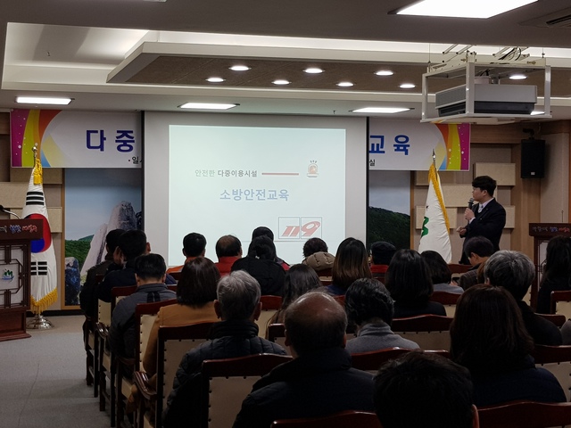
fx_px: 429
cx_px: 286
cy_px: 214
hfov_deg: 67.3
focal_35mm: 26
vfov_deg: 53.1
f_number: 1.7
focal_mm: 4.2
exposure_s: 1/72
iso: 40
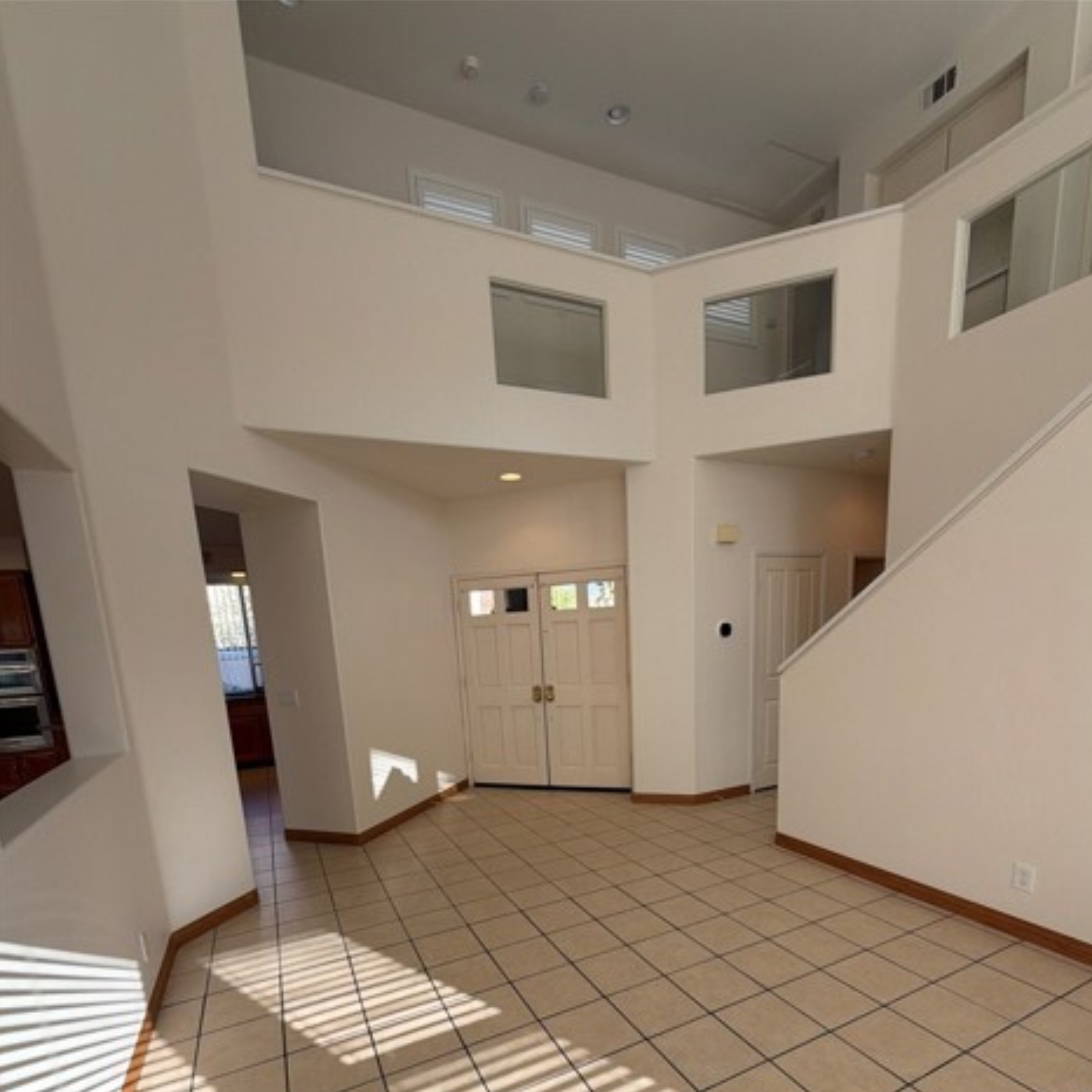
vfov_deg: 80.5
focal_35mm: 17
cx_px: 558
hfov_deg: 84.0
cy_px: 748
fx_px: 607
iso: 40
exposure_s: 1/183
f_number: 2.2
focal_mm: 2.22
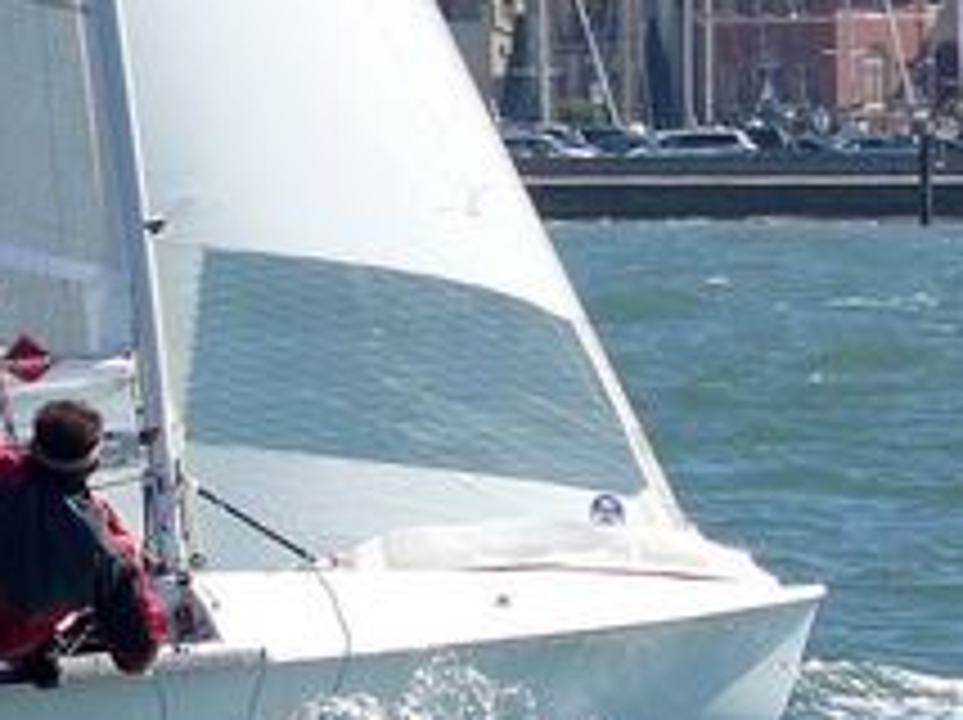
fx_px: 26232
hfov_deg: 2.1
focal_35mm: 944
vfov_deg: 1.6
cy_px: 261
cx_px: 338
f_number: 4
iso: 100
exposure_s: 1/800
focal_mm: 41.9
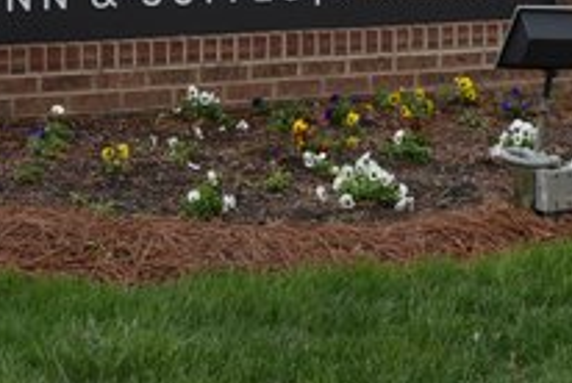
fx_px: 1288
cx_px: 222
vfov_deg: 16.8
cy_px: 75
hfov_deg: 25.0
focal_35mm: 81
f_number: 9
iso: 200
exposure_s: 1/320
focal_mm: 29
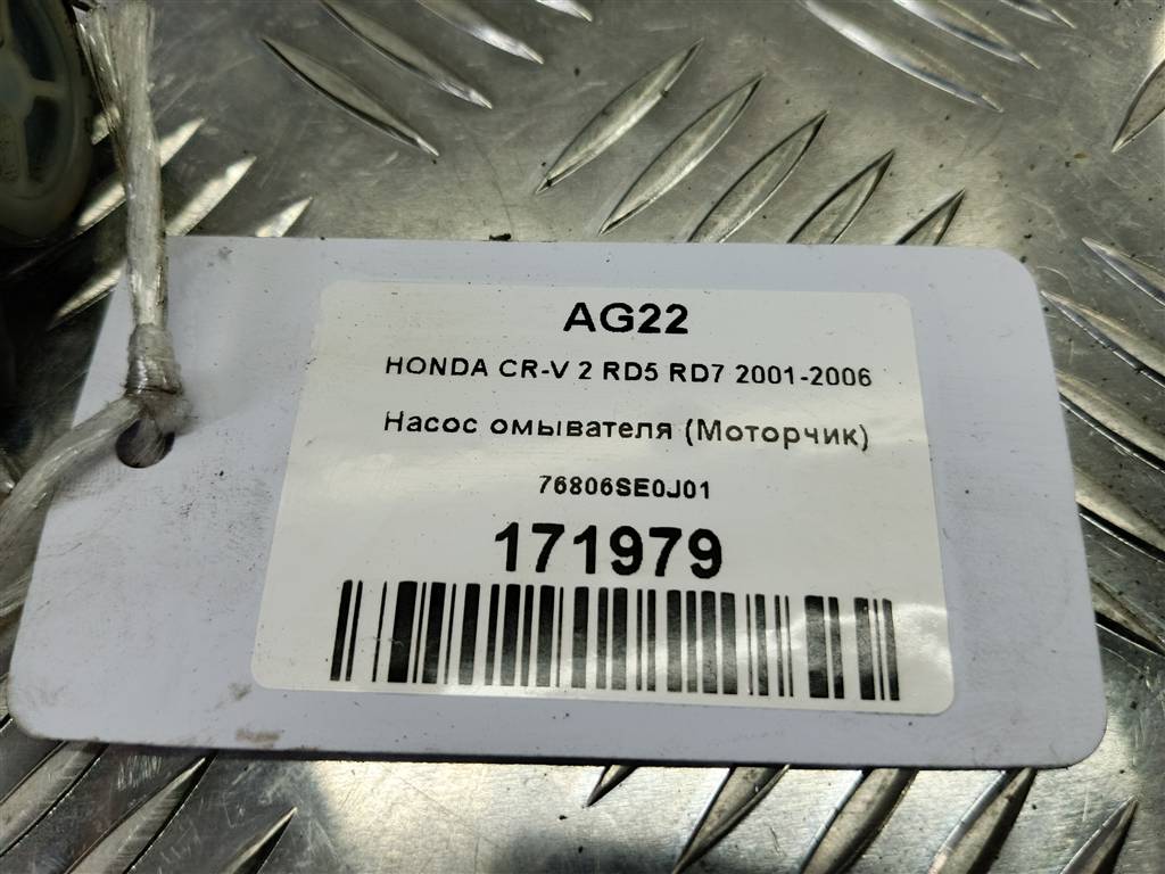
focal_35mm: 27
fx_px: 909
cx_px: 582
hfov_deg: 65.3
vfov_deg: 51.4
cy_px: 437
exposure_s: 1/66.7
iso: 132
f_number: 1.6
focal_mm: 4.11
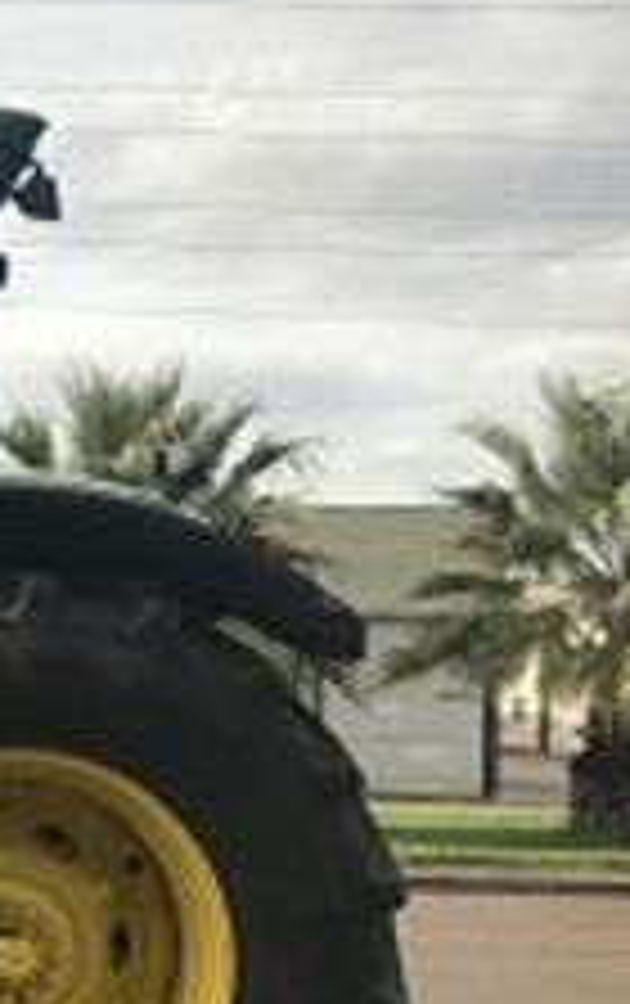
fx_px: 1999
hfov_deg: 15.7
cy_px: 716
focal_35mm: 73
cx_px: -457
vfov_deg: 27.9
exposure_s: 1/1473
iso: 20
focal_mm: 3.99
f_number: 1.8
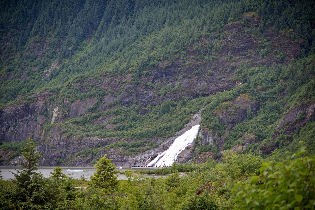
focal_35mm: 120
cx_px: 158
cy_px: 105
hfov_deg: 17.1
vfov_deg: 11.4
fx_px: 1050
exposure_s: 1/250
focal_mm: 120
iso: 100
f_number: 4
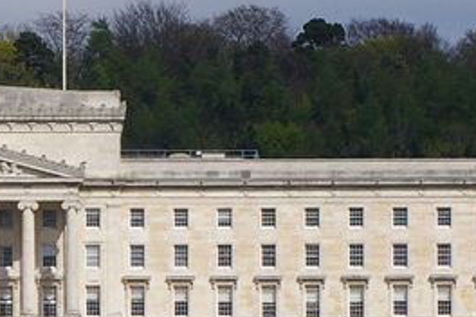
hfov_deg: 2.3
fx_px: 12018
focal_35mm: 909
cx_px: -110
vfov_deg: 1.5
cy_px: 386
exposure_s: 1/750
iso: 200
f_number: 9.5
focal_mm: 200
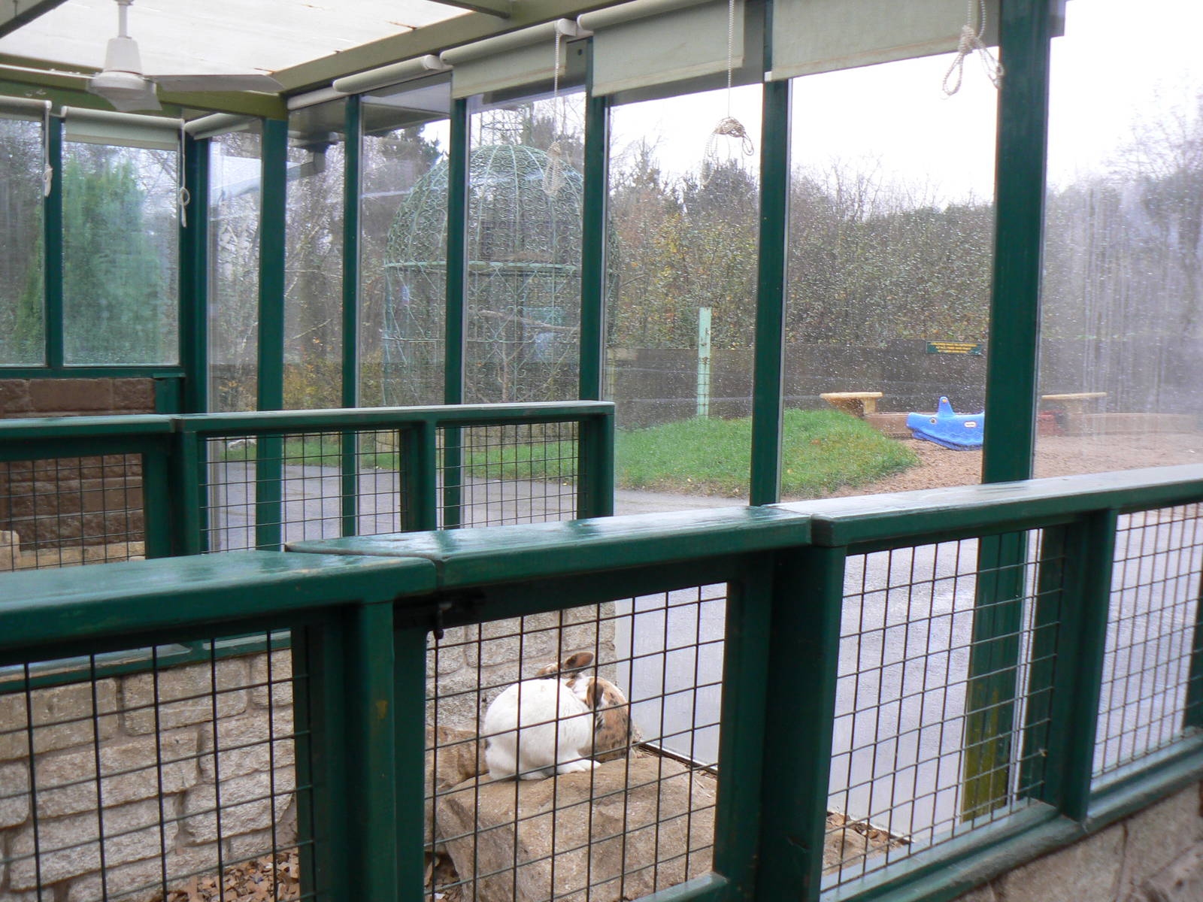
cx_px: 602
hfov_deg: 51.4
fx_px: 1251
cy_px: 451
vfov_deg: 39.7
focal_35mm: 36
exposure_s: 1/30
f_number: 2.8
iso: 100
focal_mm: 6
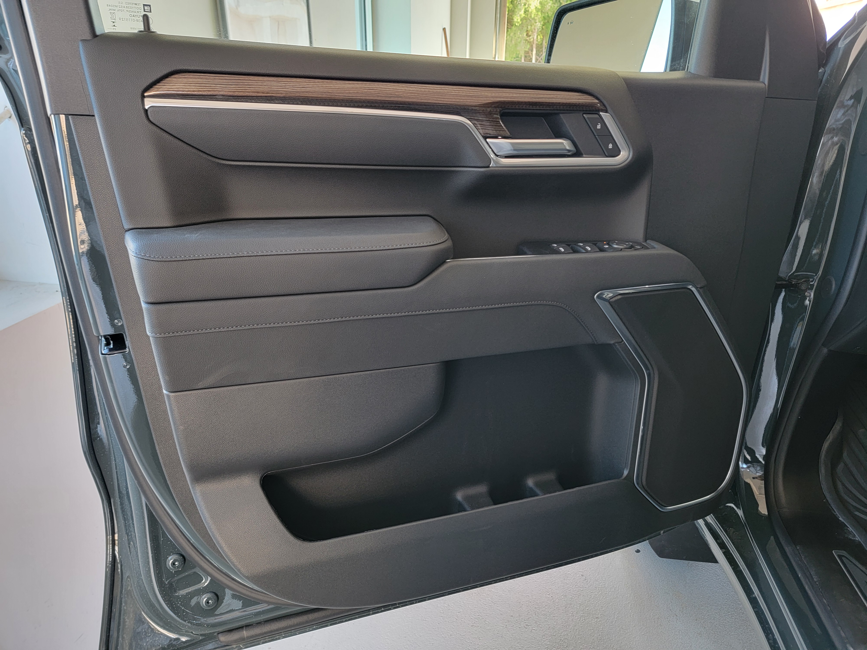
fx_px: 601
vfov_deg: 56.8
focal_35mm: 24
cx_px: 434
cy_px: 325
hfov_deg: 71.6
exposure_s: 1/40
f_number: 1.8
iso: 200
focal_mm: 6.7
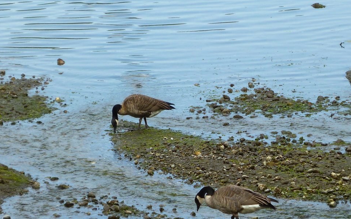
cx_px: 225
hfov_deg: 6.0
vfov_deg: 3.7
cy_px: 151
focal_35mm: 352
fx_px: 3366
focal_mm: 36
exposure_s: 1/125
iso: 100
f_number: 5.9
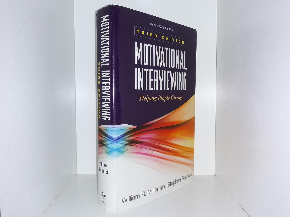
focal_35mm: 28
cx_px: 145
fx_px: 235
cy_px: 108
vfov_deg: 49.7
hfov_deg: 63.4
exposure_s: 1/120
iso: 50
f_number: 1.7
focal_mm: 3.7
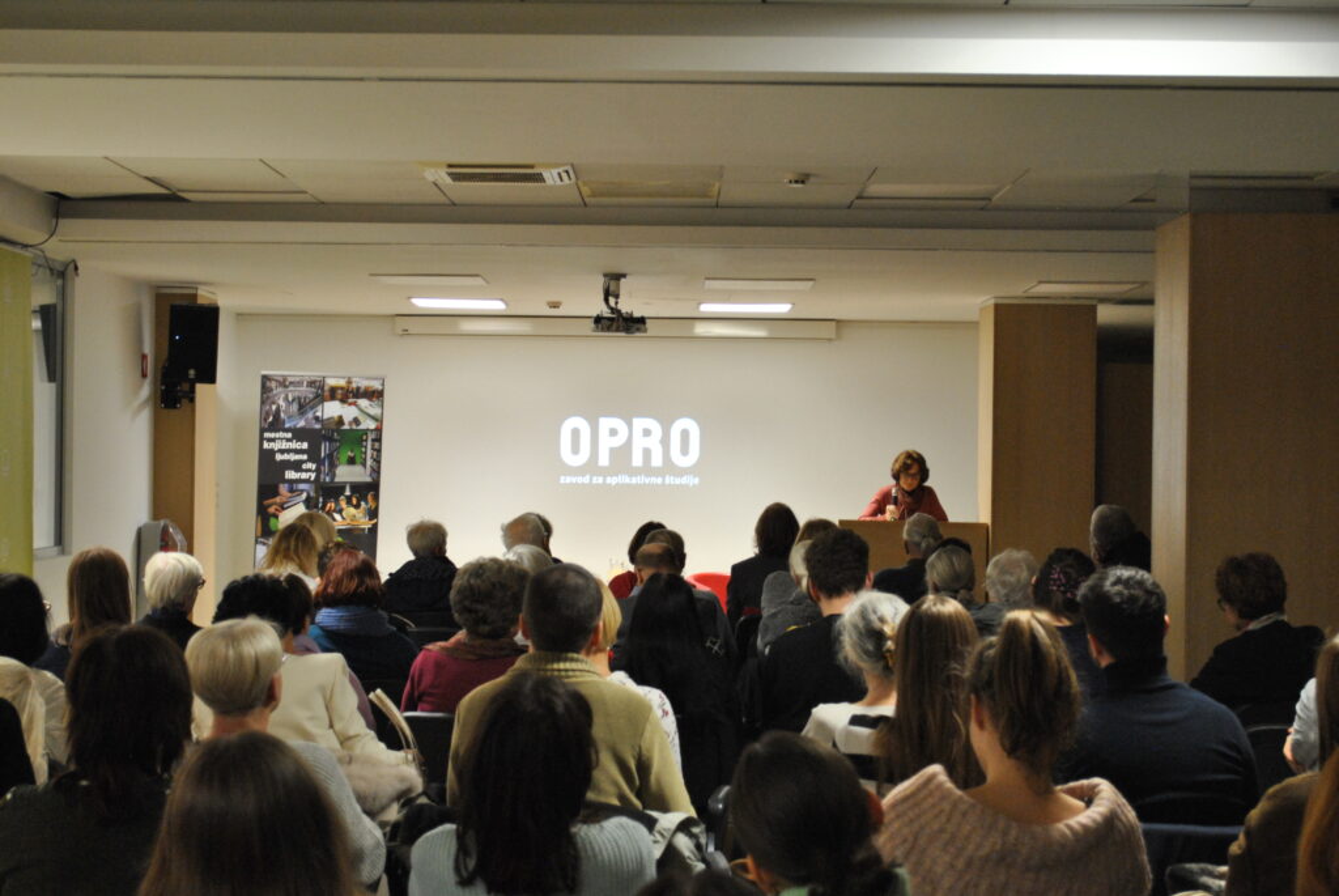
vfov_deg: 22.7
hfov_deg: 33.4
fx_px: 2234
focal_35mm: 60
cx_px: 670
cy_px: 448
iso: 720
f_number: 5.3
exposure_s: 1/30
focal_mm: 40
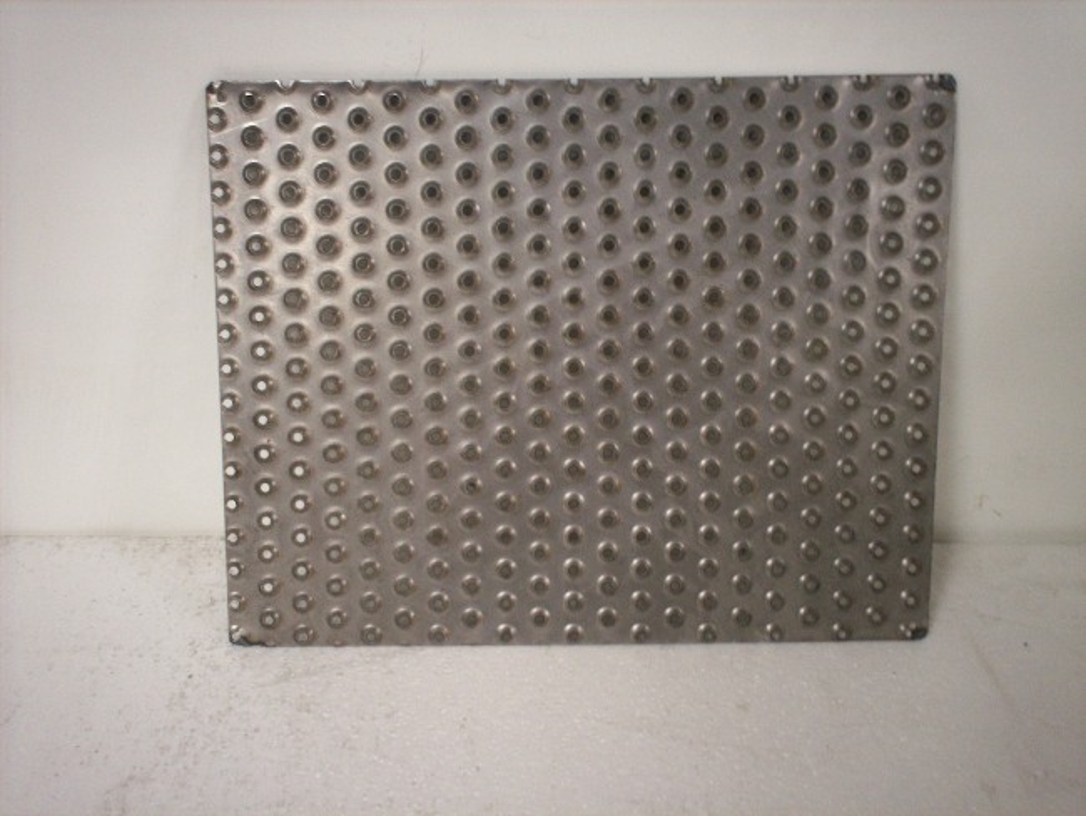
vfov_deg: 39.7
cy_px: 408
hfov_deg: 51.3
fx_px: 1130
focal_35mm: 36
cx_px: 543
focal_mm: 6
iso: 140
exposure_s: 1/9.16
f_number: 4.5
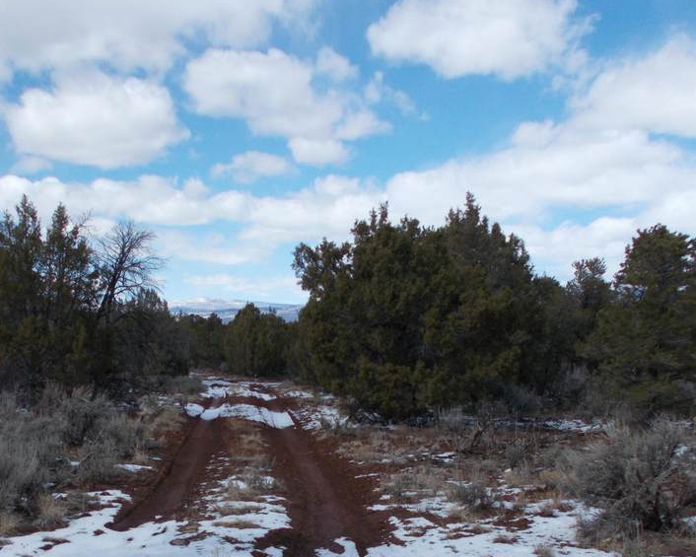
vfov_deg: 31.9
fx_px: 948
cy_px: 445
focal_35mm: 46
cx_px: 260
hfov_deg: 40.0
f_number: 3.2
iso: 80
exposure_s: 1/1000
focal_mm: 4.6
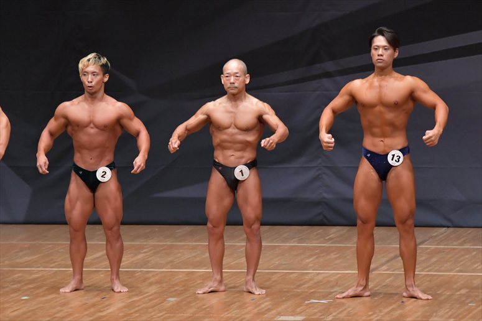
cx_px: 241
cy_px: 160
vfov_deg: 5.1
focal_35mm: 270
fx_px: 3613
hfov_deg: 7.6
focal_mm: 180
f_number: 5.6
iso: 6400
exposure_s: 1/400
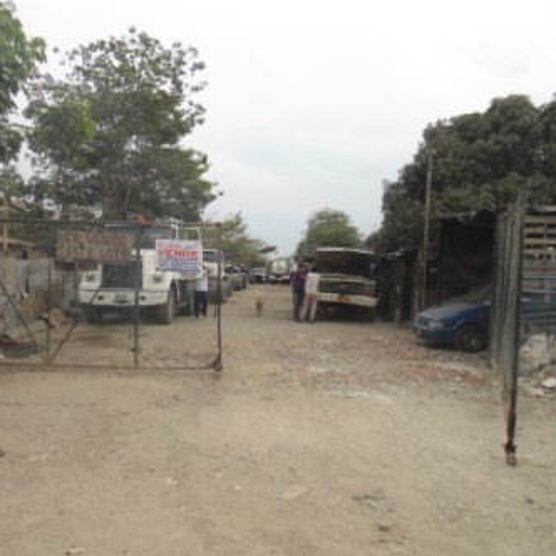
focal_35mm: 31
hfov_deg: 52.4
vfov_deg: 52.5
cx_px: 250
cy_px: 278
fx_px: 563
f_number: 3.5
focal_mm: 4.6
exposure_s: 1/250
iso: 80
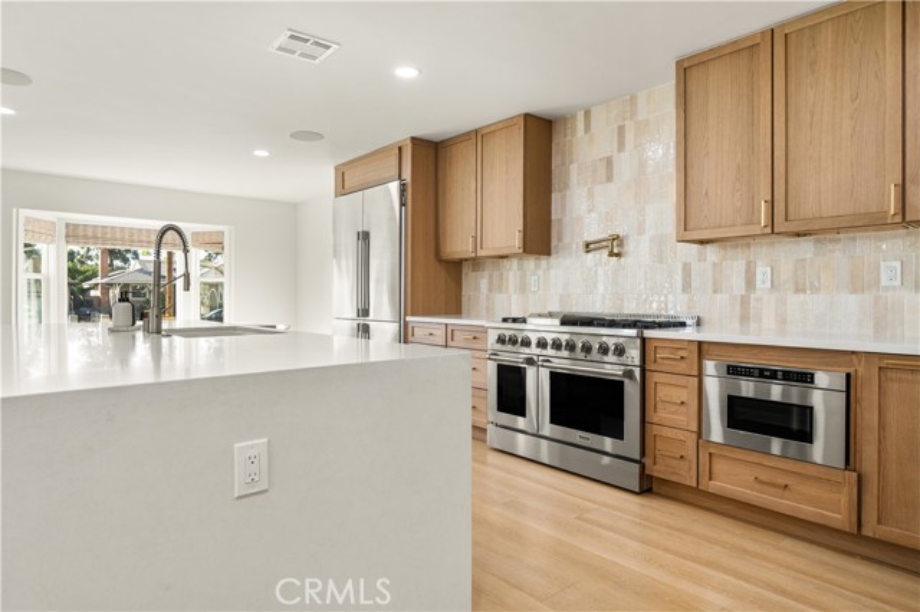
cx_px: 460
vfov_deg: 60.6
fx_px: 524
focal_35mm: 20
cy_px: 306
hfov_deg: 82.6
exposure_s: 1/25
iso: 100
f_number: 6.3
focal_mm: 20.5
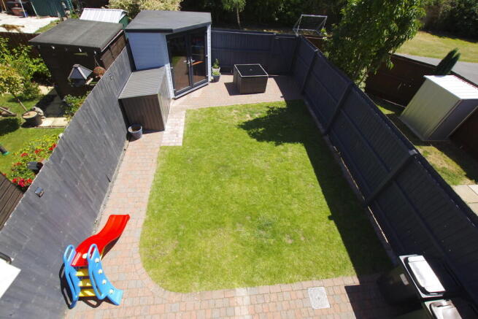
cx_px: 239
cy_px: 160
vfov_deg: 77.4
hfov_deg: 100.4
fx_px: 199
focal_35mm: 15
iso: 100
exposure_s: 1/80
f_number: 8
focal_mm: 10
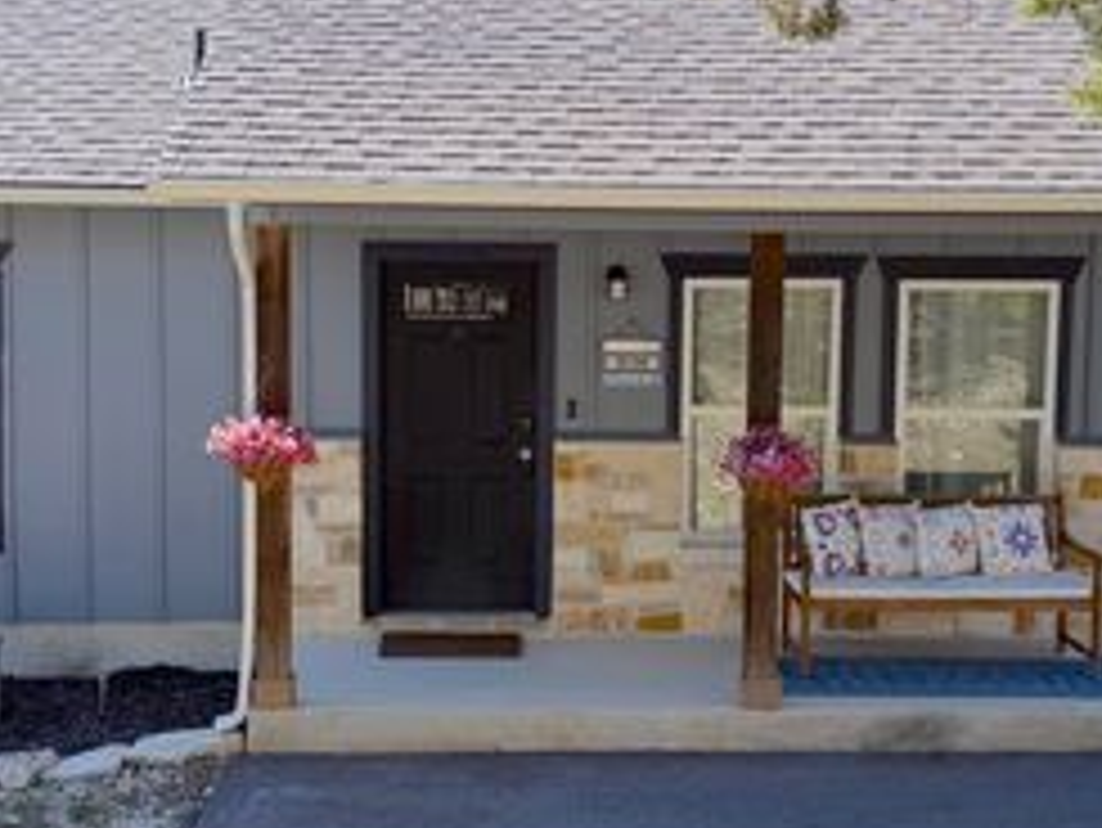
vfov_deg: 29.7
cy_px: 371
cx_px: 540
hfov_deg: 38.9
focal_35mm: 49
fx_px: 1561
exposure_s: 1/1855
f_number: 1.78
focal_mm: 6.76
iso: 100
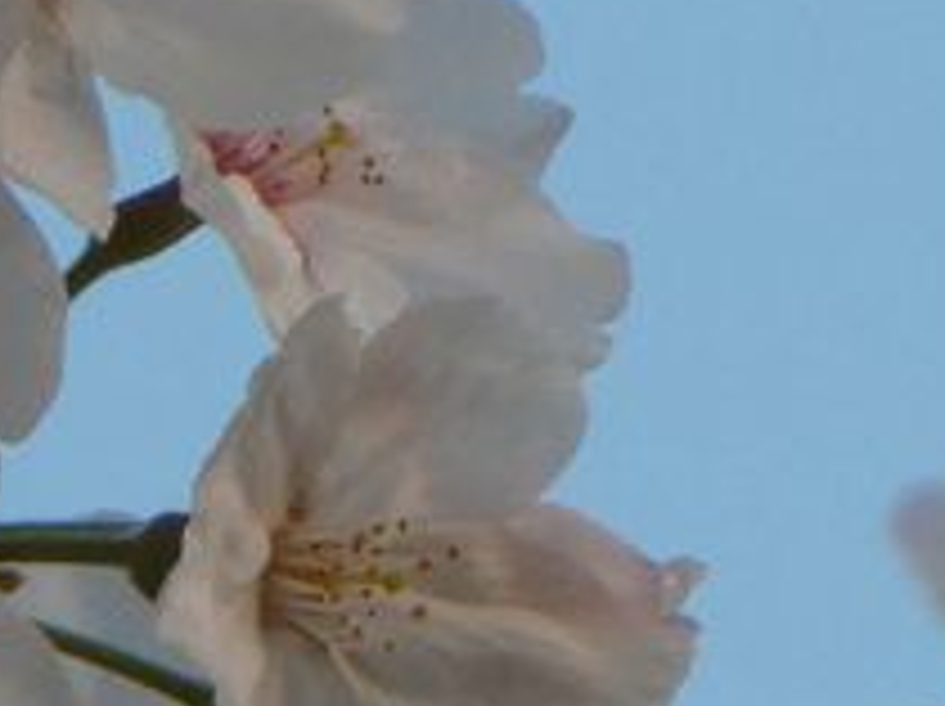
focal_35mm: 1423
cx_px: -504
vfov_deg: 1.0
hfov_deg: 1.4
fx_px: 38803
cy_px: 418
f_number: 6
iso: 200
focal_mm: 66.8
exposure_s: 1/100
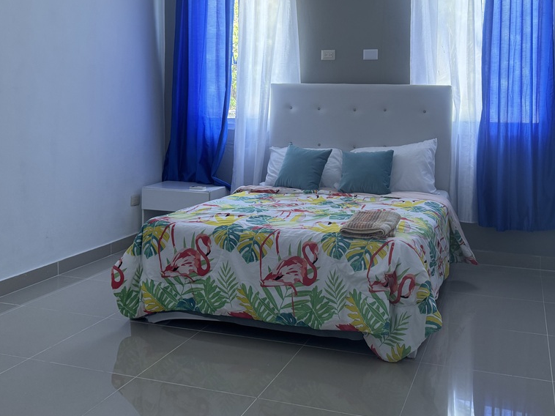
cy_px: 129
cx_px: 313
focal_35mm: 38
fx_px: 609
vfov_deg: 37.2
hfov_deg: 48.9
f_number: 1.78
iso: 160
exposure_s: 1/121
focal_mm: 6.76
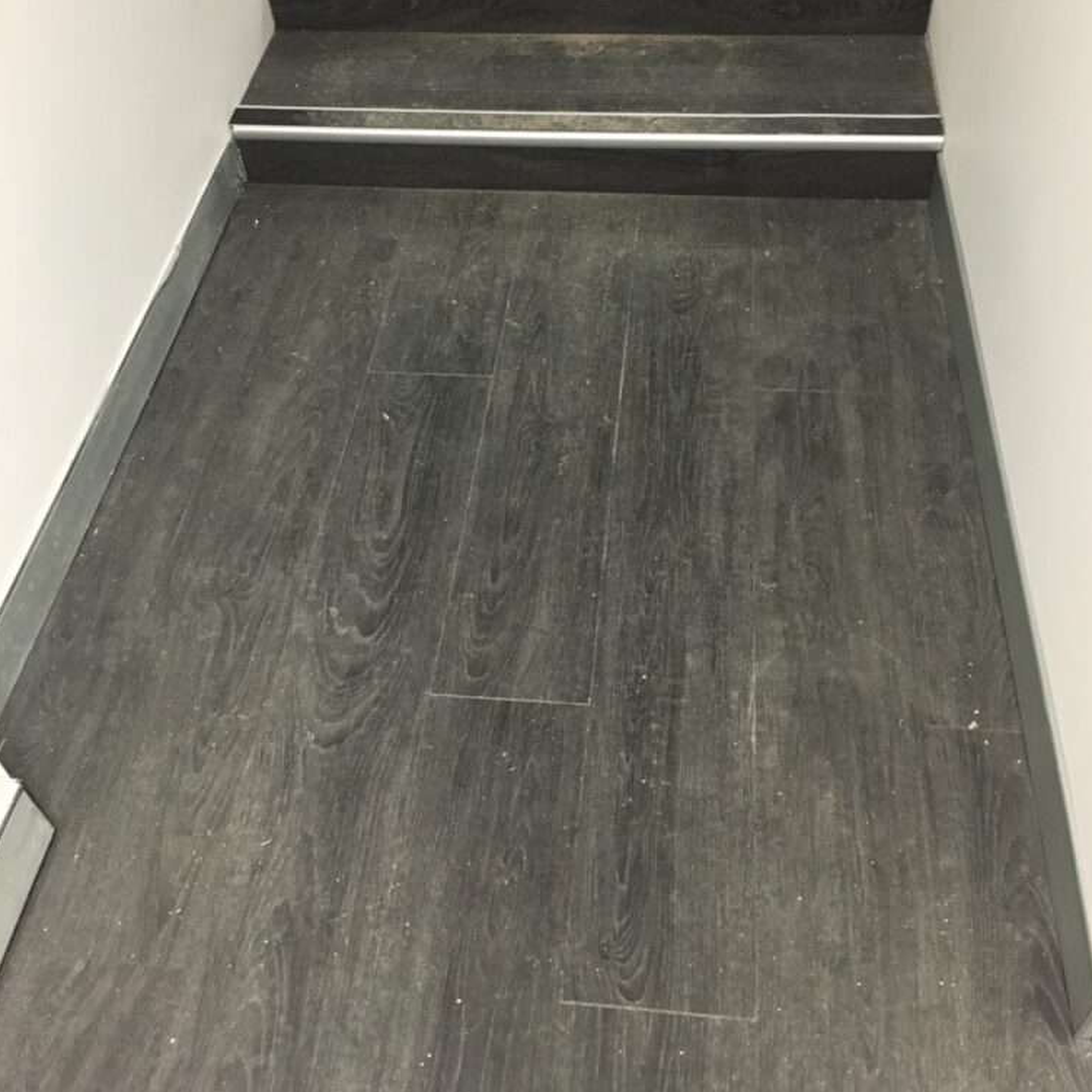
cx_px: 552
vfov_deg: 47.1
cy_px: 463
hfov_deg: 47.2
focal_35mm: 35
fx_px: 1249
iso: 200
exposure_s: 1/17
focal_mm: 4.15
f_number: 2.2
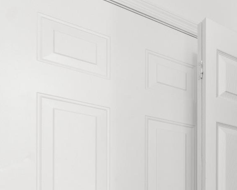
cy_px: 218
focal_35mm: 40
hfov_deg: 33.5
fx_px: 281
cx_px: 308
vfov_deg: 32.1
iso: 100
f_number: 4.5
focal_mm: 10
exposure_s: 1
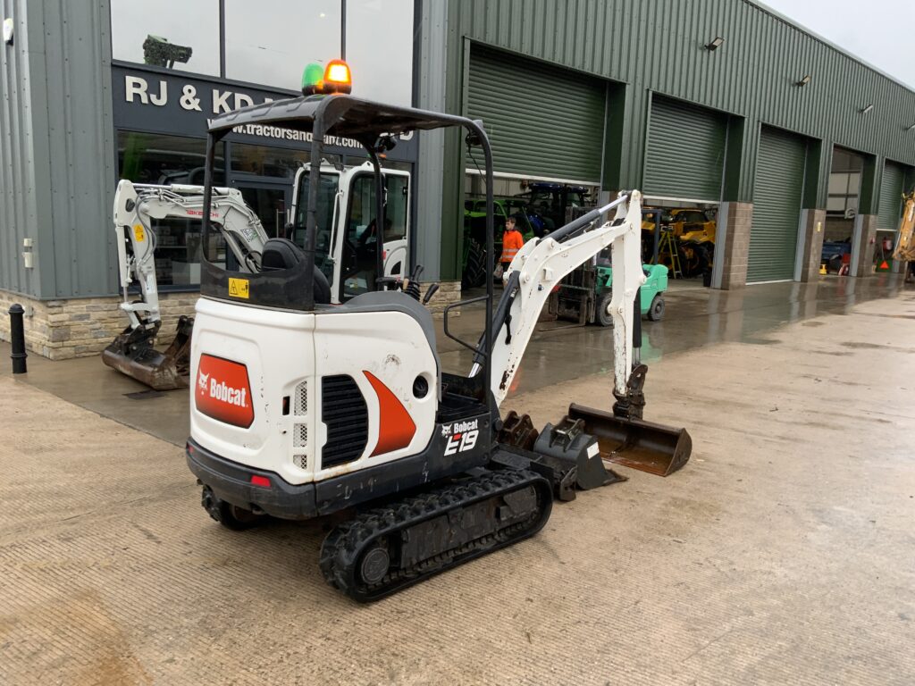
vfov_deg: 48.2
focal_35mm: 29
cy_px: 343
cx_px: 458
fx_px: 767
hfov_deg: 61.7
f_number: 1.8
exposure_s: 1/122
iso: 50
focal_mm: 3
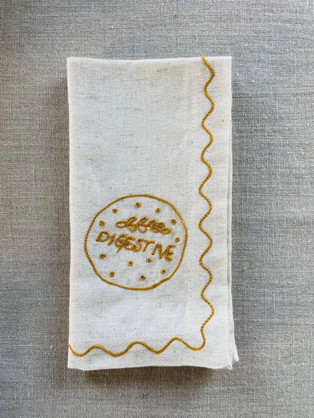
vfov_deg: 67.3
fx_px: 314
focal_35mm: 26
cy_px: 209
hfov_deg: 53.1
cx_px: 157
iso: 80
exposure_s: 1/121
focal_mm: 4.2
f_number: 1.6
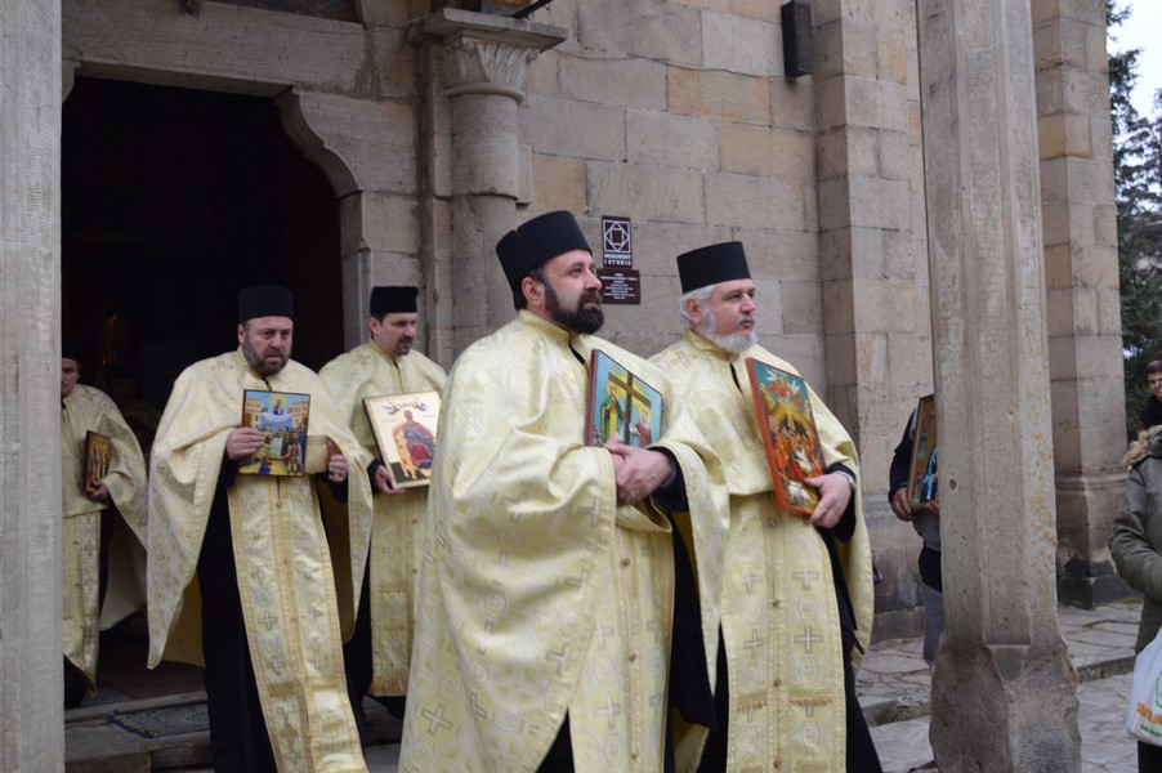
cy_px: 386
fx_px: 1258
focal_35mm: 39
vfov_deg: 34.2
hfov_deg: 49.6
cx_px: 581
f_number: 4.5
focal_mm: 26
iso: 400
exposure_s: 1/80
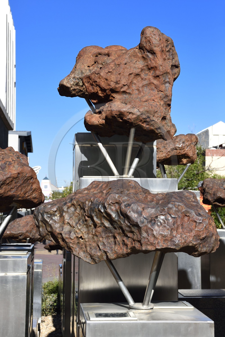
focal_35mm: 70
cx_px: 112
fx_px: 656
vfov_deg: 28.8
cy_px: 168
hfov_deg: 19.5
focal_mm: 70
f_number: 14
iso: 250
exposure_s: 1/250
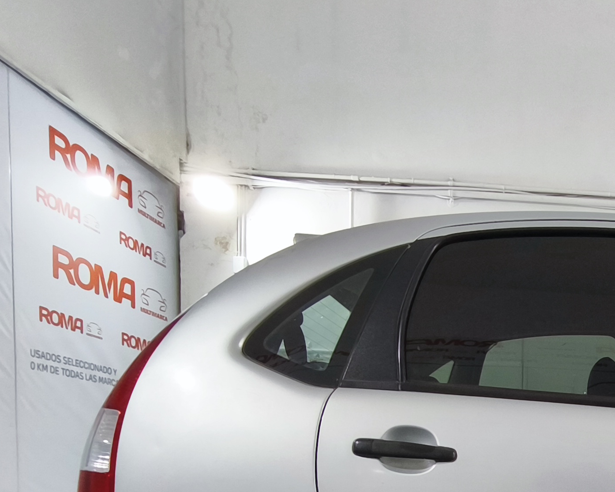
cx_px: 666
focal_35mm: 42
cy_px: 531
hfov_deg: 37.2
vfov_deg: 31.9
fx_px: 765
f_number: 2.2
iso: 64
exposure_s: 1/50
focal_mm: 1.91
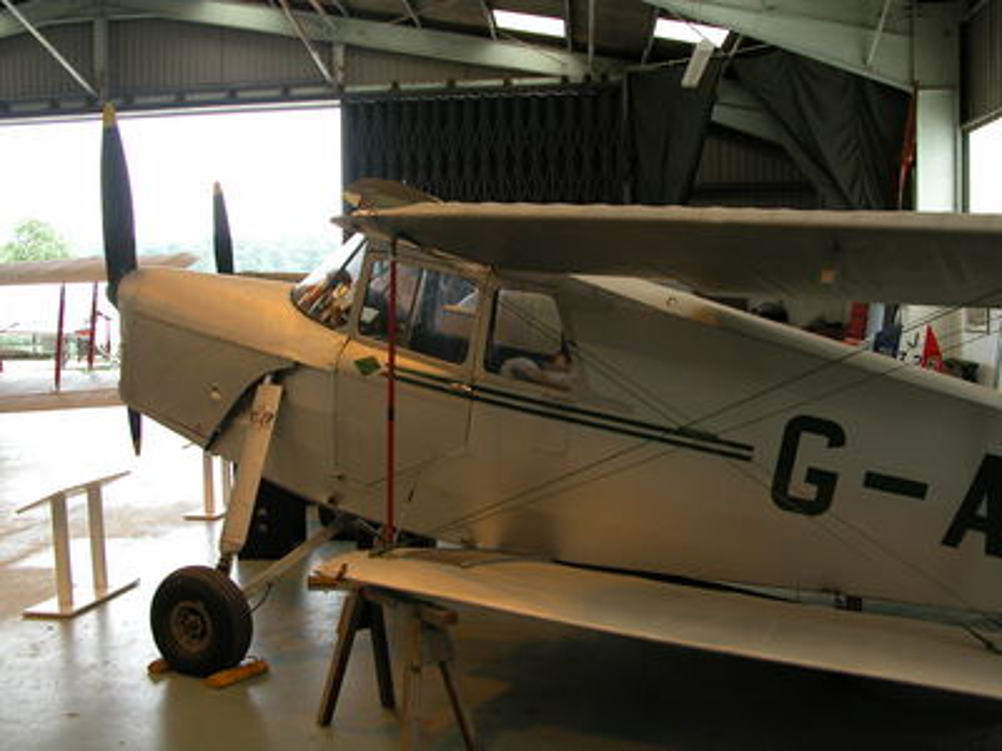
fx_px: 1013
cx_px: 501
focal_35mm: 35
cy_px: 376
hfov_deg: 52.6
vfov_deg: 40.7
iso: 100
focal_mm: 8.9
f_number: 3.2
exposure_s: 1/51.7
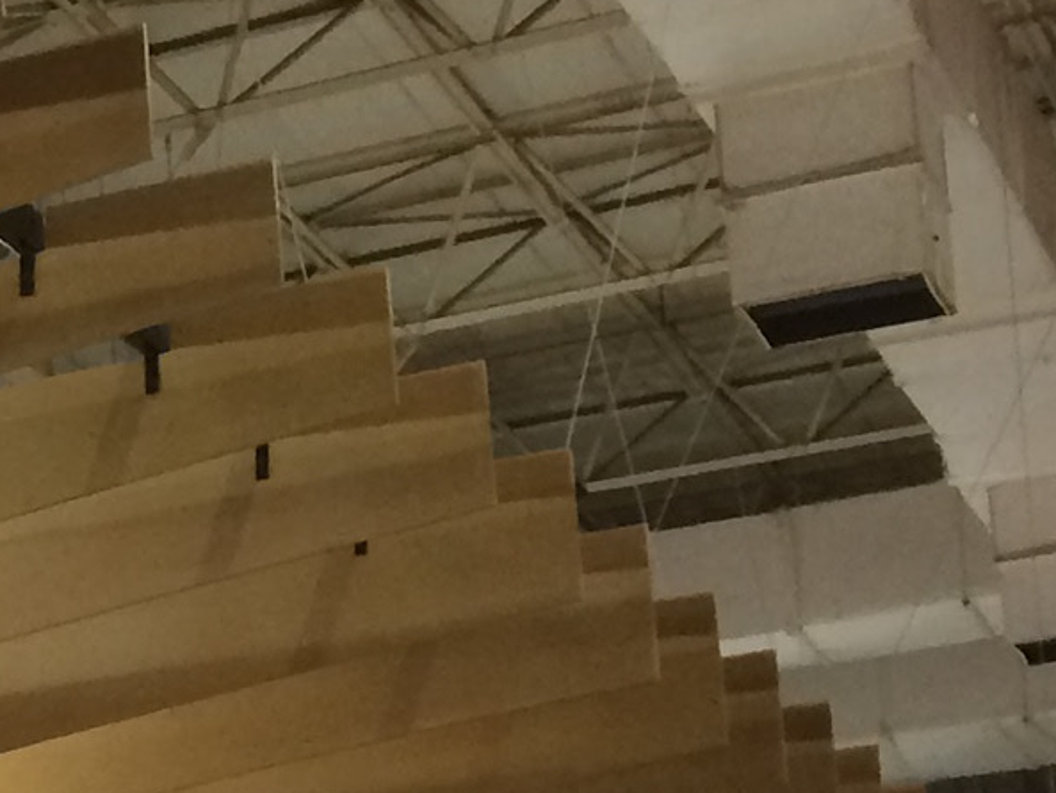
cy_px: 1190
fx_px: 4180
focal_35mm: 137
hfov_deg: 12.1
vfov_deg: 10.5
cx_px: -1316
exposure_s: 1/30
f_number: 2.2
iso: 64
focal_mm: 4.15
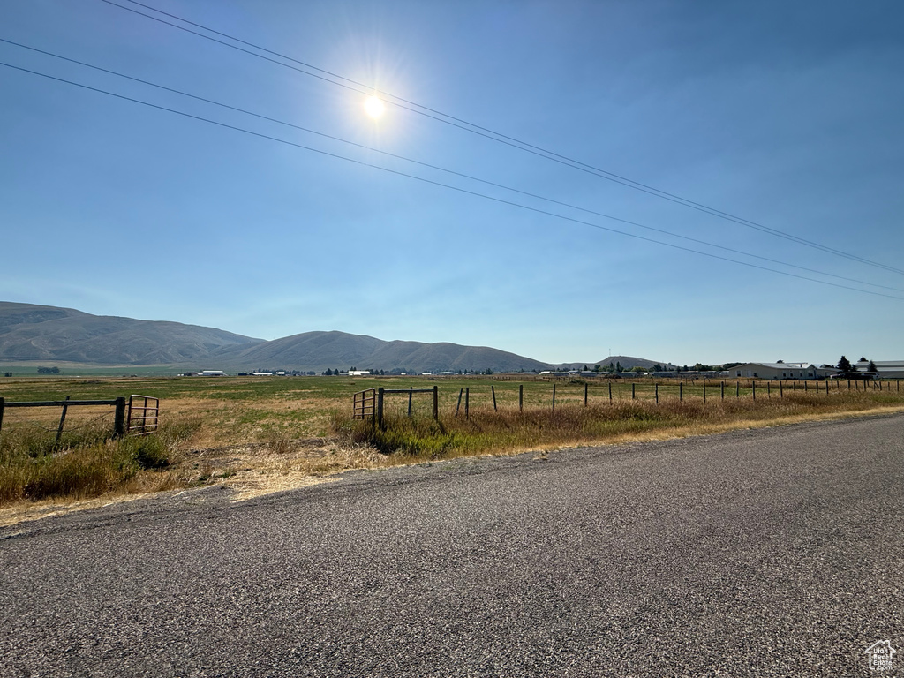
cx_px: 452
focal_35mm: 14
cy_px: 339
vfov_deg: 85.7
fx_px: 366
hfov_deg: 102.1
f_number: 2.2
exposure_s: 1/4149
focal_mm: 2.22
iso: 50
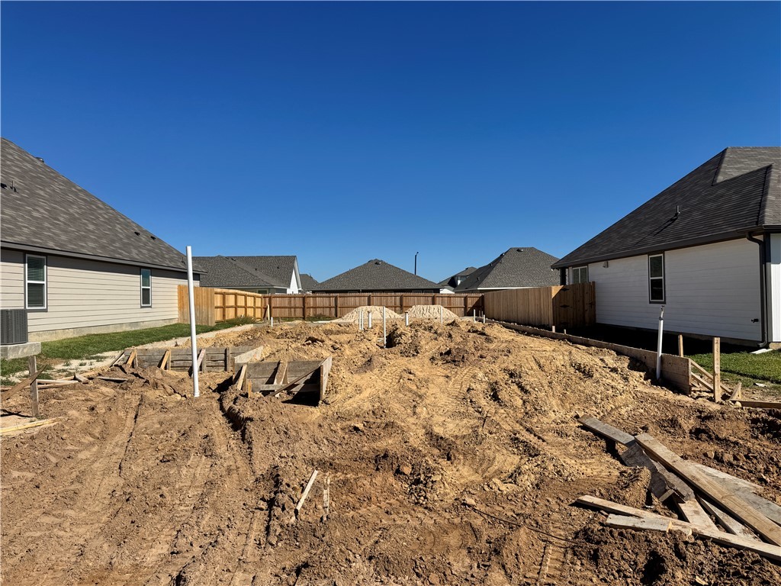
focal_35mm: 24
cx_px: 390
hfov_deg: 71.6
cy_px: 293
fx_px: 541
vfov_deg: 56.8
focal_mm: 6.76
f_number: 1.78
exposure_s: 1/7937
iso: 80
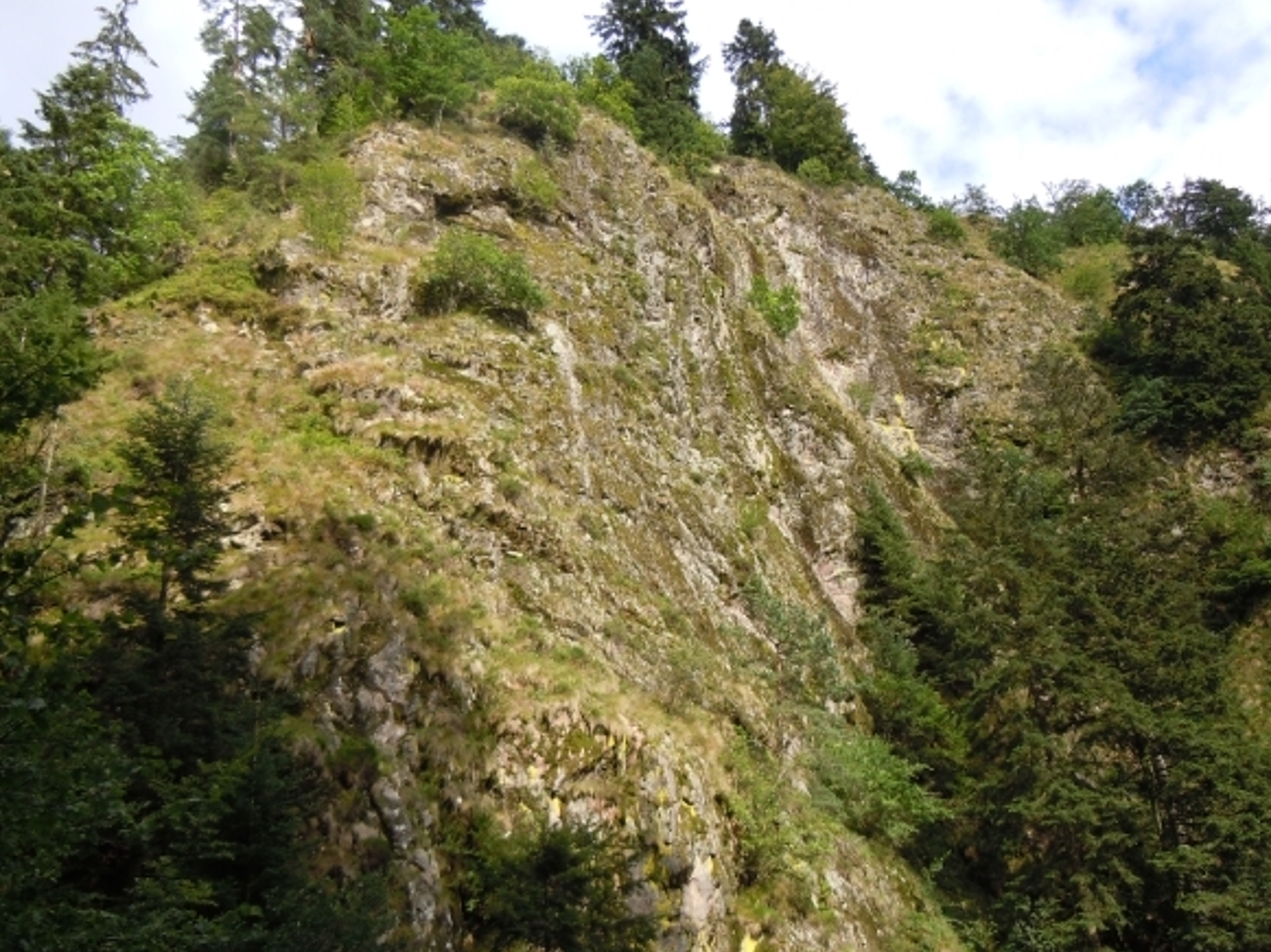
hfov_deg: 58.4
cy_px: 473
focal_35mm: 31
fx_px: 1138
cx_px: 637
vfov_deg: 45.4
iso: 100
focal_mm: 5.4
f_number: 3.5
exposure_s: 1/320
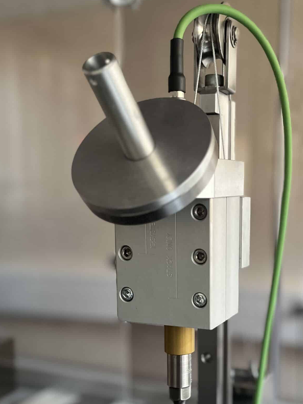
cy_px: 276
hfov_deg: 33.1
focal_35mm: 43
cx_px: 219
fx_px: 502
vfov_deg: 43.1
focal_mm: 5.1
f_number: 1.6
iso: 400
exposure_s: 1/60
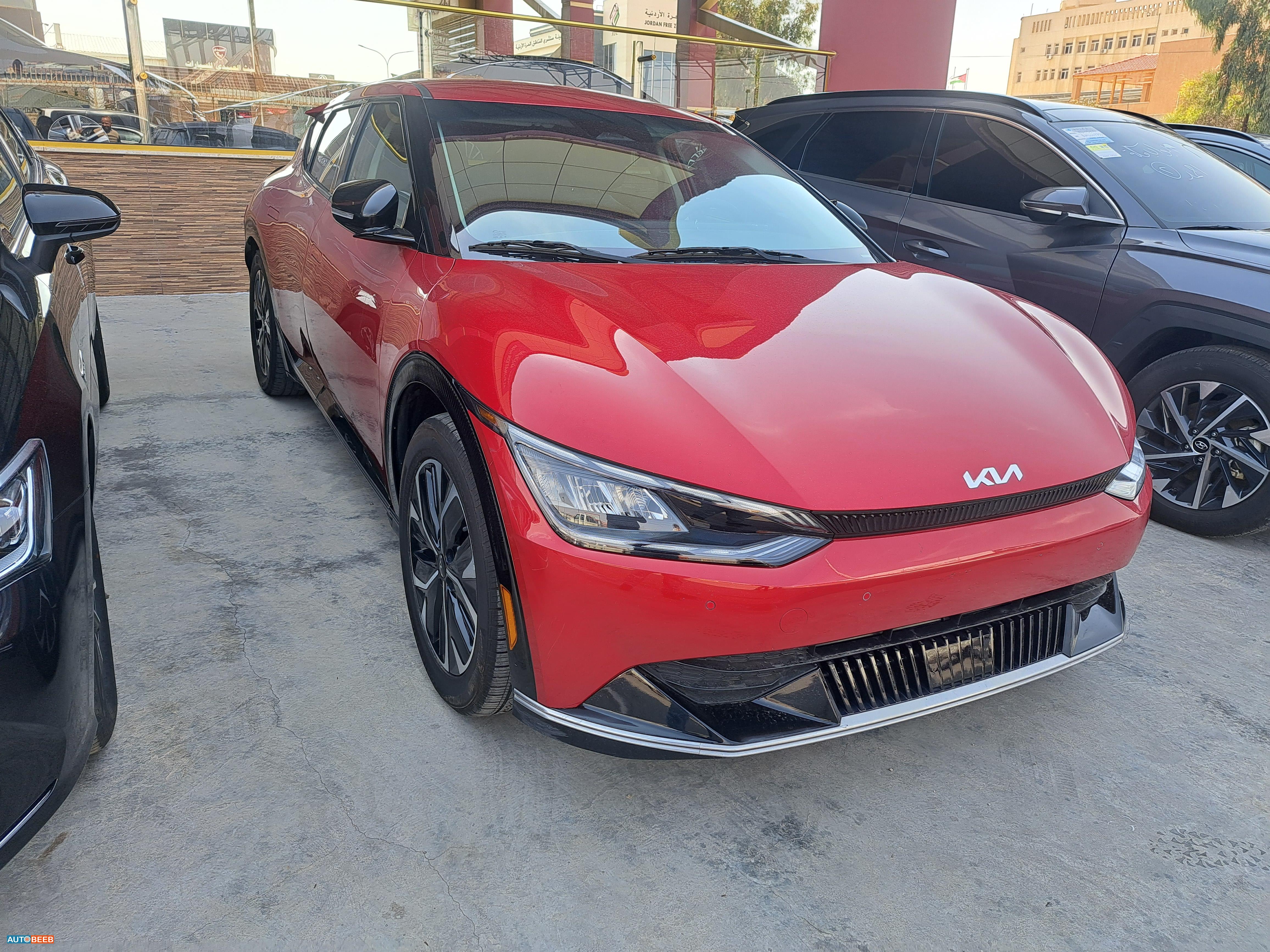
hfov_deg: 71.6
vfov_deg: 56.8
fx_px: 881
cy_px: 476
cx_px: 635
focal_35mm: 24
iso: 50
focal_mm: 5.23
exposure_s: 1/292
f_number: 1.8
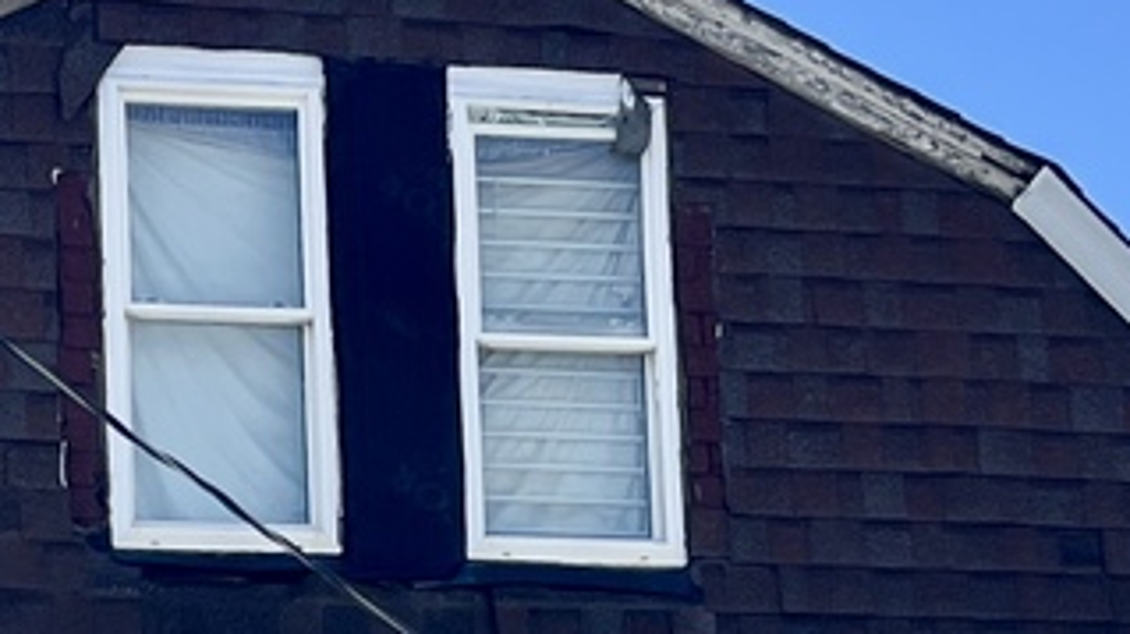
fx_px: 3833
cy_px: 1080
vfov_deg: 9.1
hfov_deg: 16.7
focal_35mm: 128
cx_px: 368
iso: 50
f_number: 1.5
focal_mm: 5.7
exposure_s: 1/2915
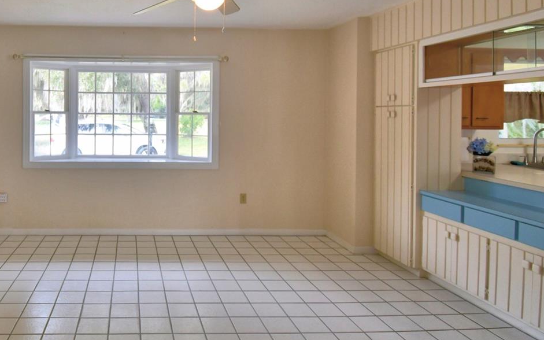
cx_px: 143
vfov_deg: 46.9
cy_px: 117
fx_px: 385
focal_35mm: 26
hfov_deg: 66.5
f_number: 4.5
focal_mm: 10
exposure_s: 1/125
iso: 320
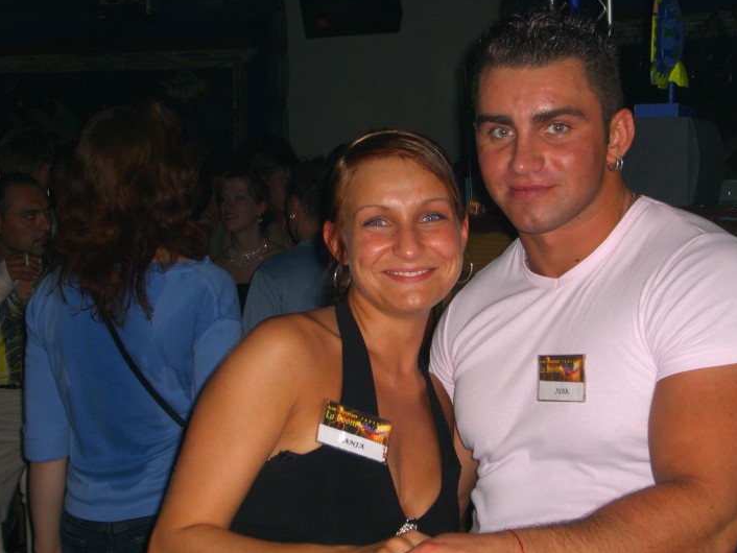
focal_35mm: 77
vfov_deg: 19.1
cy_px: 284
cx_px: 398
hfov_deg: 25.3
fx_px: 1640
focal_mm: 14.2
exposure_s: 1/60
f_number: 4
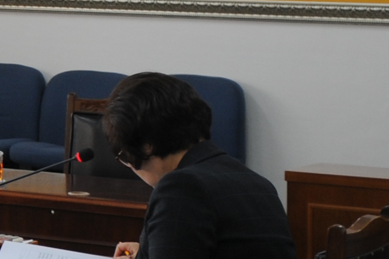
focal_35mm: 196
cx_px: -653
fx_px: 2116
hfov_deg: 9.1
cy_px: -122
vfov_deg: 6.9
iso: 200
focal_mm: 22
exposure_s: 1/60
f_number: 4
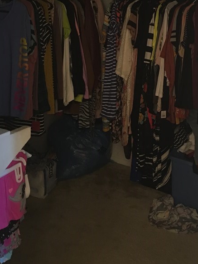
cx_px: 121
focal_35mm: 51
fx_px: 389
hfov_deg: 28.5
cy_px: 50
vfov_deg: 36.1
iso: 80
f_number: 2.2
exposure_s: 1/10
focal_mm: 4.15
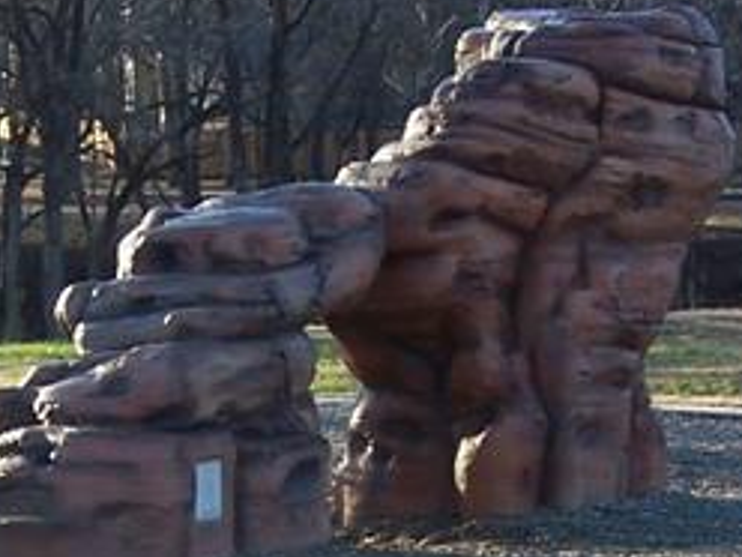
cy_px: 431
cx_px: 260
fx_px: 3365
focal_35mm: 157
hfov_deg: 12.6
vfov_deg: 9.4
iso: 80
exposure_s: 1/350
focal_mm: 6.3
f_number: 2.8
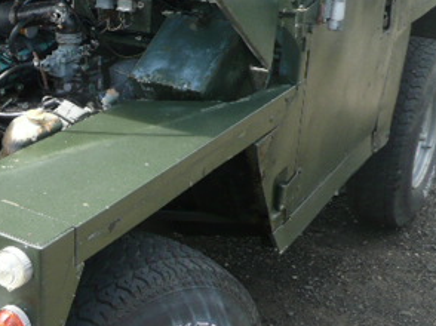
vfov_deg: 23.9
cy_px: 102
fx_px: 768
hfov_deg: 29.2
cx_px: -19
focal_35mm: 61
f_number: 3.3
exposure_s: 1/250
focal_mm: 4.6
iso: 100
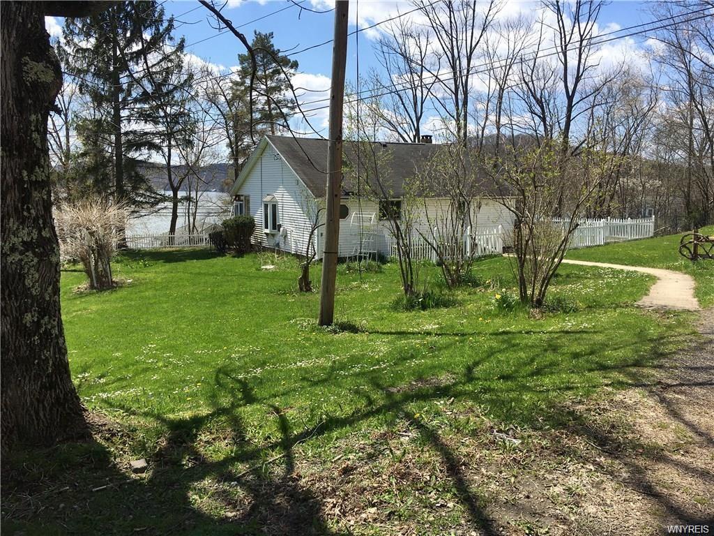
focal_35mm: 29
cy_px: 268
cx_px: 357
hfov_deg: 61.7
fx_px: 598
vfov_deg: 48.2
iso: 25
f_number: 2.2
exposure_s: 1/1832
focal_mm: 4.15
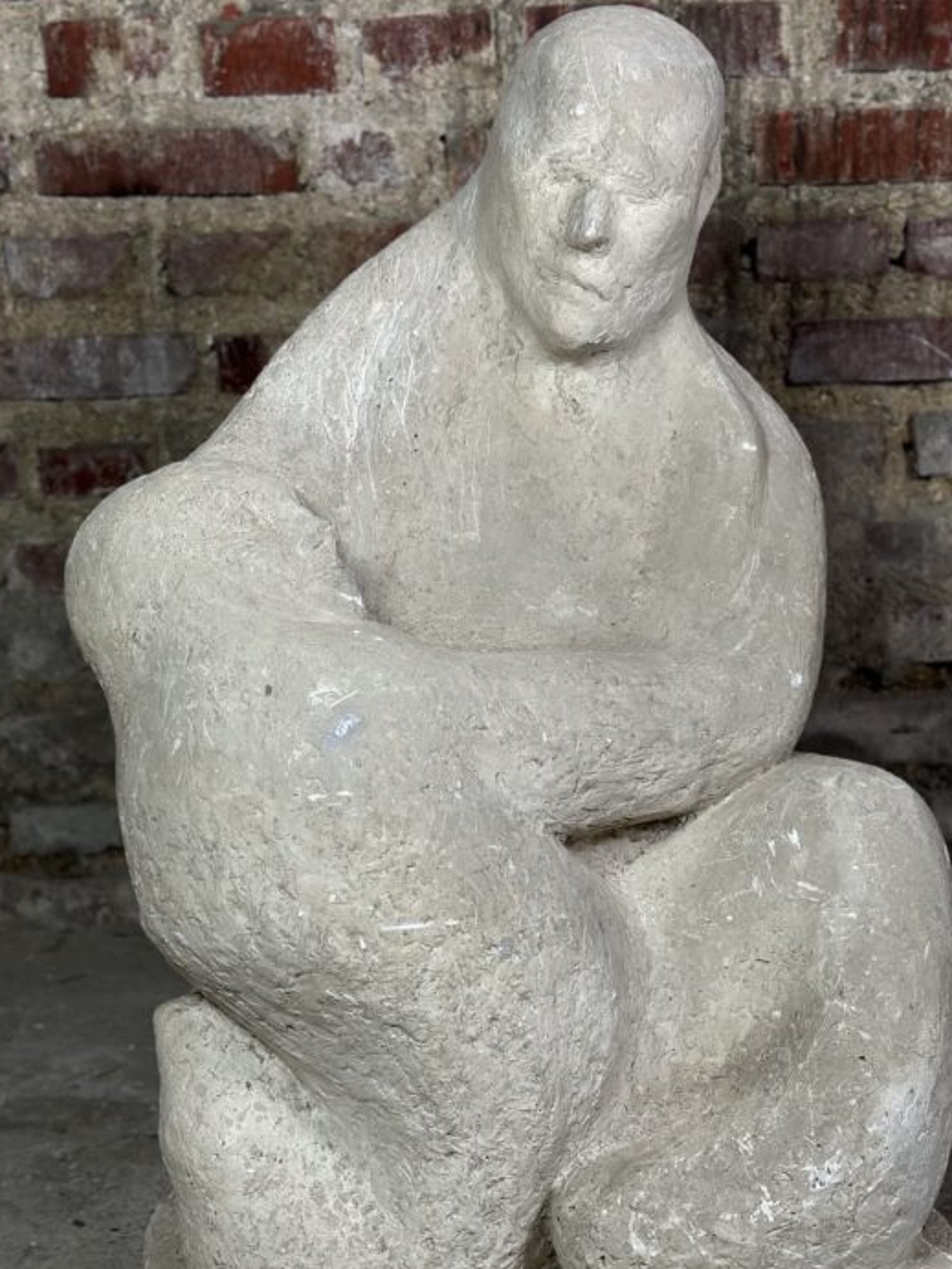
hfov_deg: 20.7
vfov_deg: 27.3
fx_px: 2603
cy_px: 787
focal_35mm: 71
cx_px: 510
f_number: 1.78
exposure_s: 1/100
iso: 125
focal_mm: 6.86
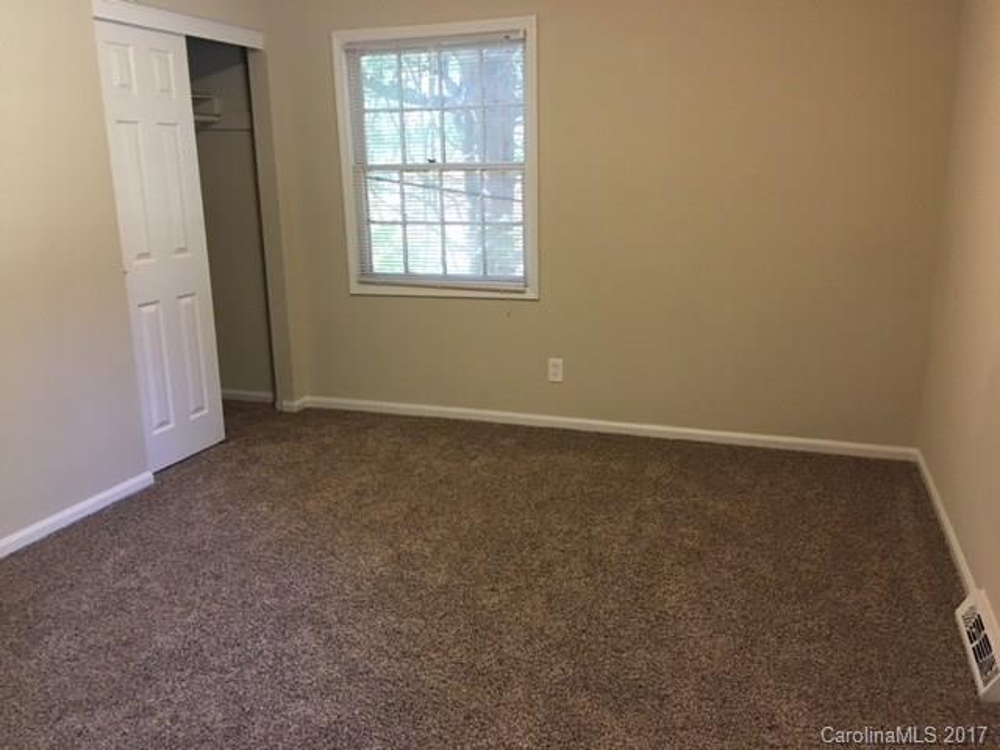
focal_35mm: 29
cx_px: 500
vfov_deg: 48.2
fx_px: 838
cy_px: 375
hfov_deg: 61.7
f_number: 2.2
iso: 100
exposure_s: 1/17
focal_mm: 4.15
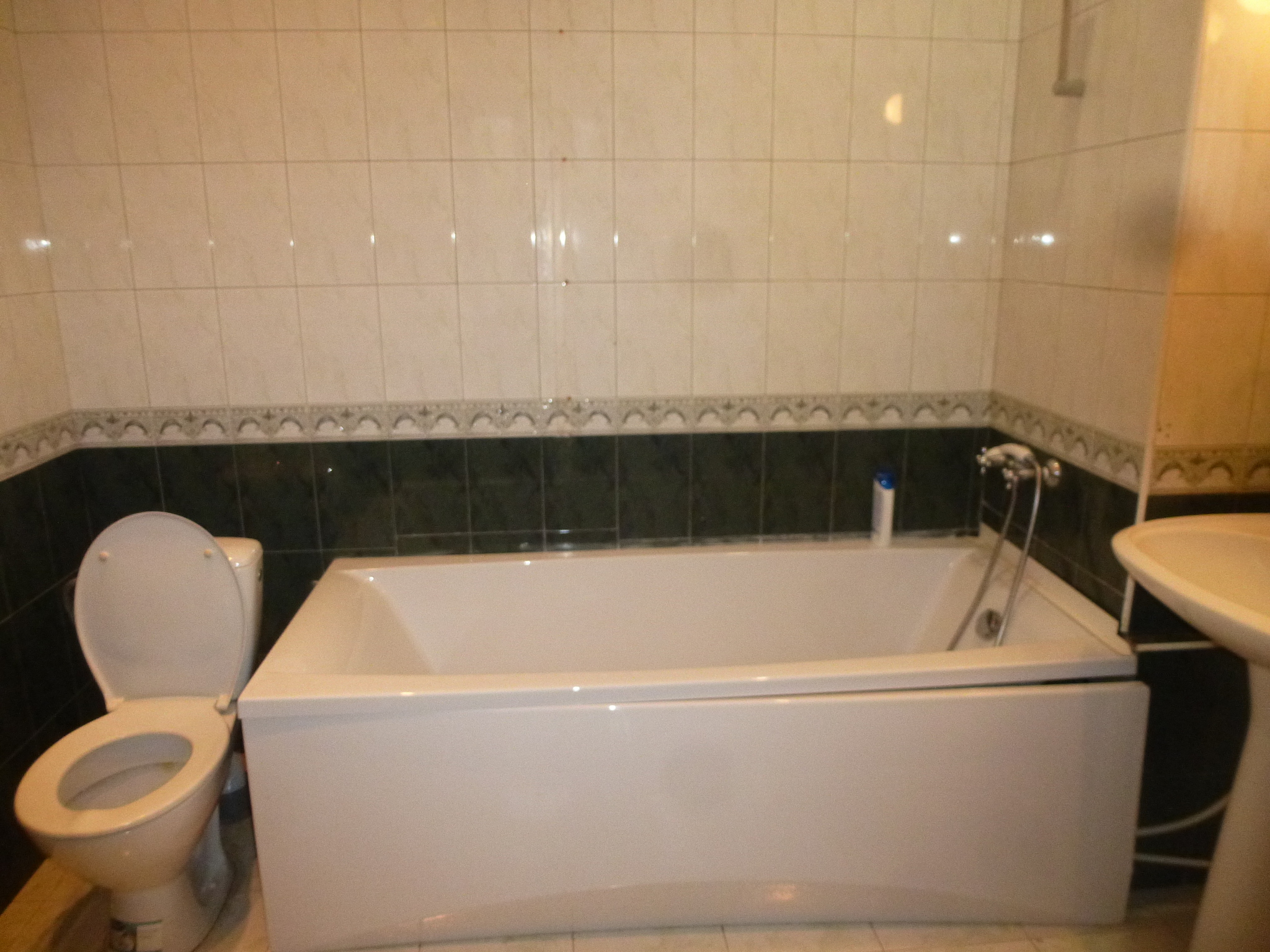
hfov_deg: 71.6
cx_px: 635
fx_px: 881
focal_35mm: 24
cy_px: 476
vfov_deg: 56.8
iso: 800
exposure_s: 1/125
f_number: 3.3
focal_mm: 4.3
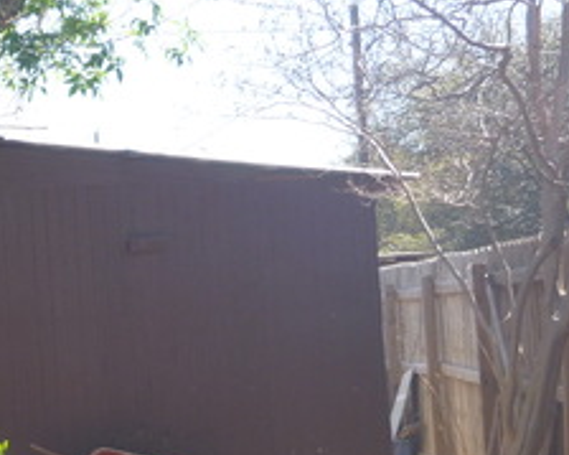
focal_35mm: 106
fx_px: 1784
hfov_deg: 17.0
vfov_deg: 14.5
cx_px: -173
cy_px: 305
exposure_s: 1/100
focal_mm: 6.8
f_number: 4.5
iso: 100
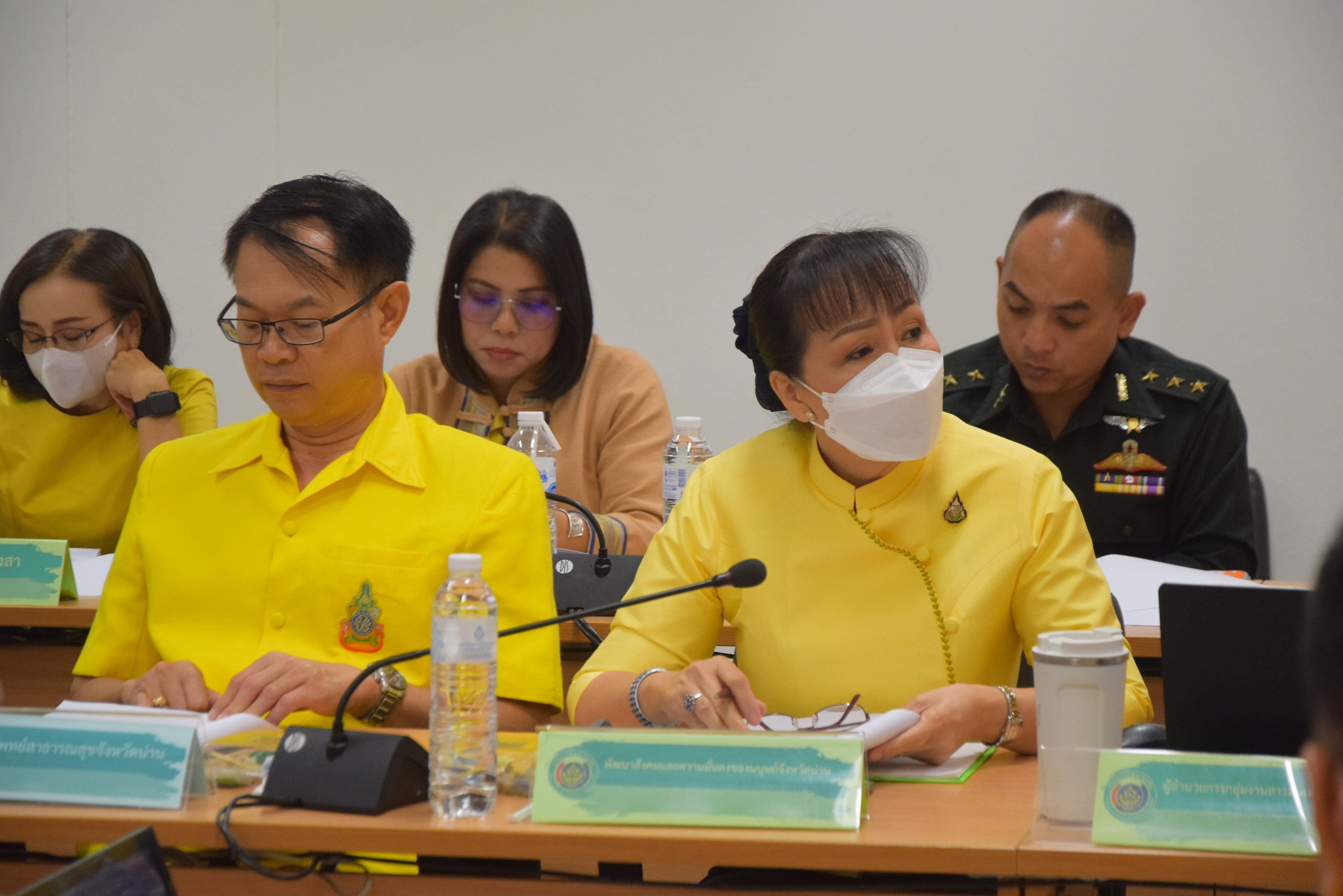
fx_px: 5037
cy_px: 448
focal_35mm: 135
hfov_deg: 15.2
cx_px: 672
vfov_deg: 10.2
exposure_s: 1/160
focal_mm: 90
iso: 1600
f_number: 5.6
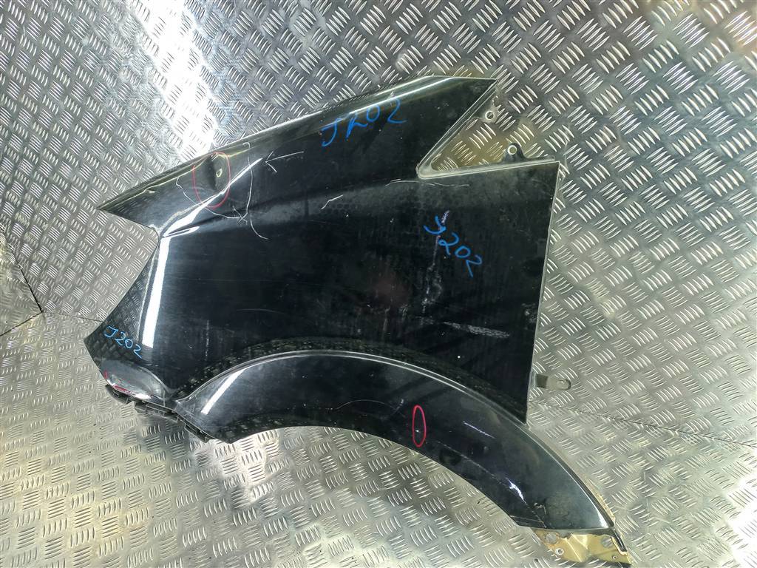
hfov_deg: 69.4
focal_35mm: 25
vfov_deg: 54.9
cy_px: 284
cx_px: 378
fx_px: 547
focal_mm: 4.6
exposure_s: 1/50
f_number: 1.8
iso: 200
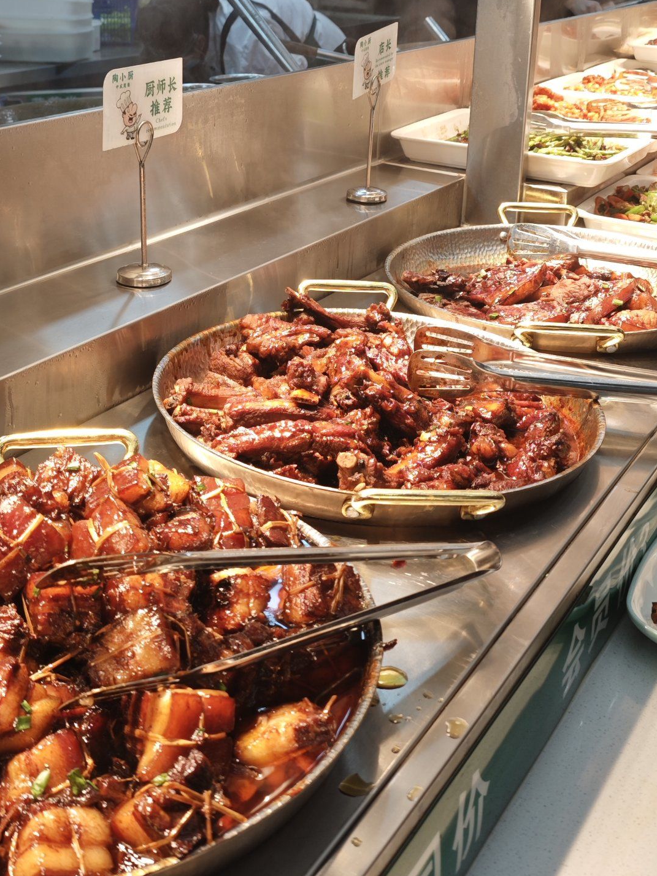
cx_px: 342
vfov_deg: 41.6
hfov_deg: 32.9
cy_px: 211
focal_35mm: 44
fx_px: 1113
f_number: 1.6
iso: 50
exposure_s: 1/100
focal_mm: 6.55
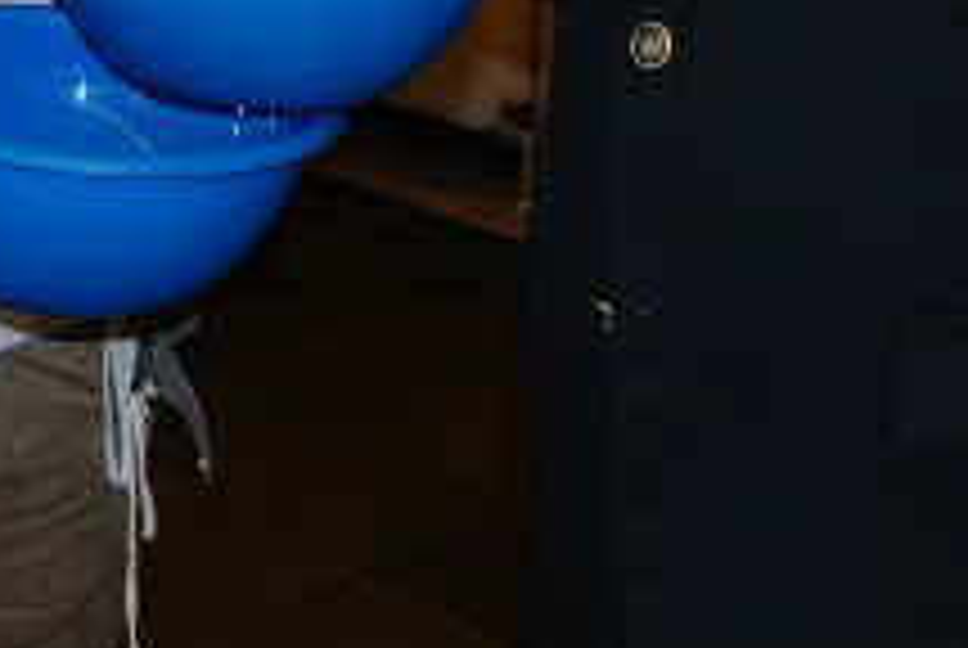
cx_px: -131
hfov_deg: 18.1
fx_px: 2908
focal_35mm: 108
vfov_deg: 12.2
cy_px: -279
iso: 400
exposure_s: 1/40
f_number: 3.8
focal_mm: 19
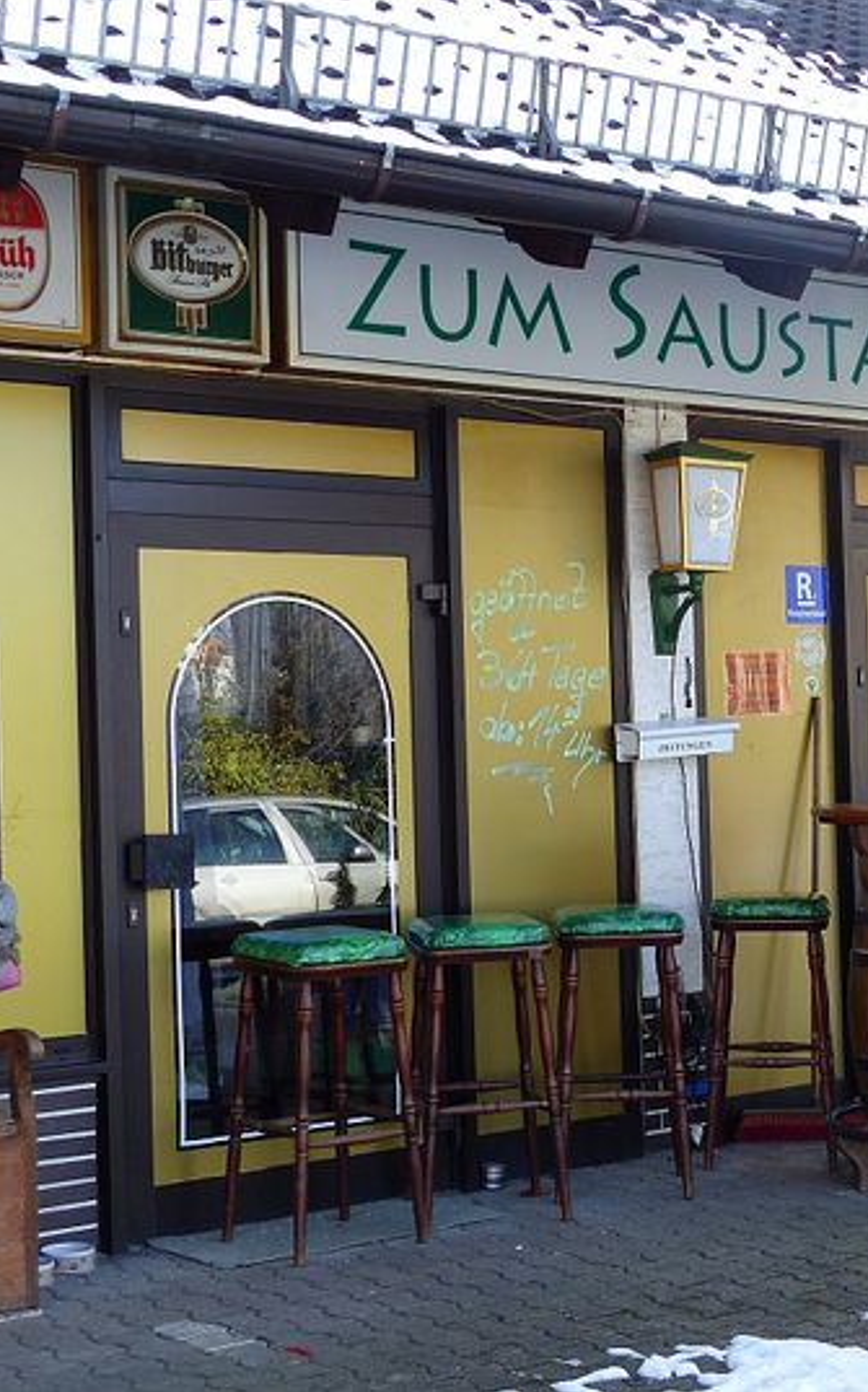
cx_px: 723
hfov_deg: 20.0
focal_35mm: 64
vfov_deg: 32.0
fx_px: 2426
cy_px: 695
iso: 100
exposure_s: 1/125
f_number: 4
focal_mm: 8.1
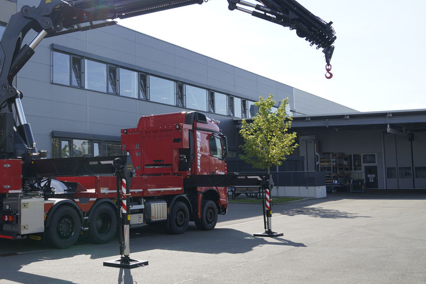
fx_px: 497
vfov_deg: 31.9
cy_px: 134
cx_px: 97
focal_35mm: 42
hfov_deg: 44.5
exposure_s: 1/200
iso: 100
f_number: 7.1
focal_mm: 24
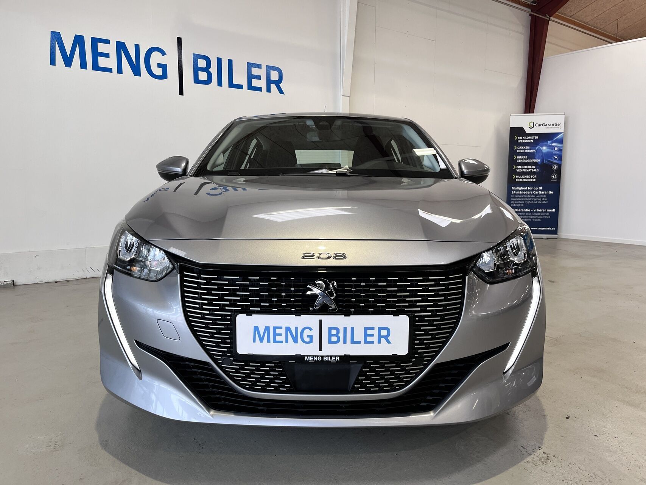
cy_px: 242
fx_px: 485
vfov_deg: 53.1
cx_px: 323
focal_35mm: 26
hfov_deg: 67.3
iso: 80
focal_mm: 5.1
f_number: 1.6
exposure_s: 1/100
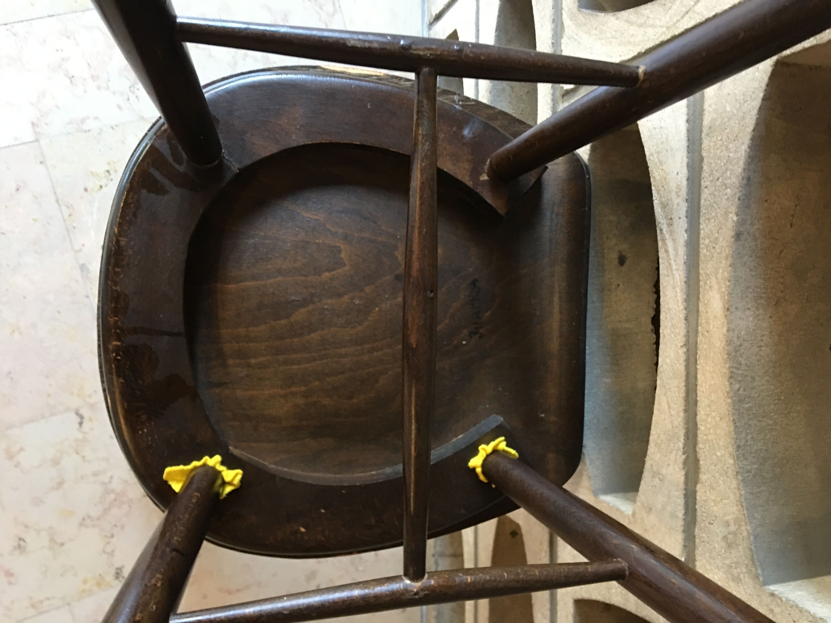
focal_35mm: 29
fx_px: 696
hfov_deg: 61.7
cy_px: 312
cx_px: 416
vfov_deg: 48.2
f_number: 2.2
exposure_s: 1/8
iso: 100
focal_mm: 4.15
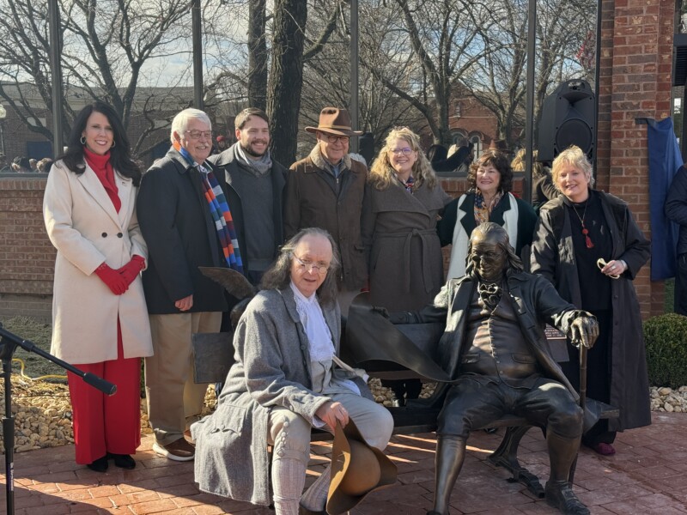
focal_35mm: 48
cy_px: 258
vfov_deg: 30.3
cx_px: 344
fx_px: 953
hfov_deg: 39.7
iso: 100
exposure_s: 1/987
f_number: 1.78
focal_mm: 6.76
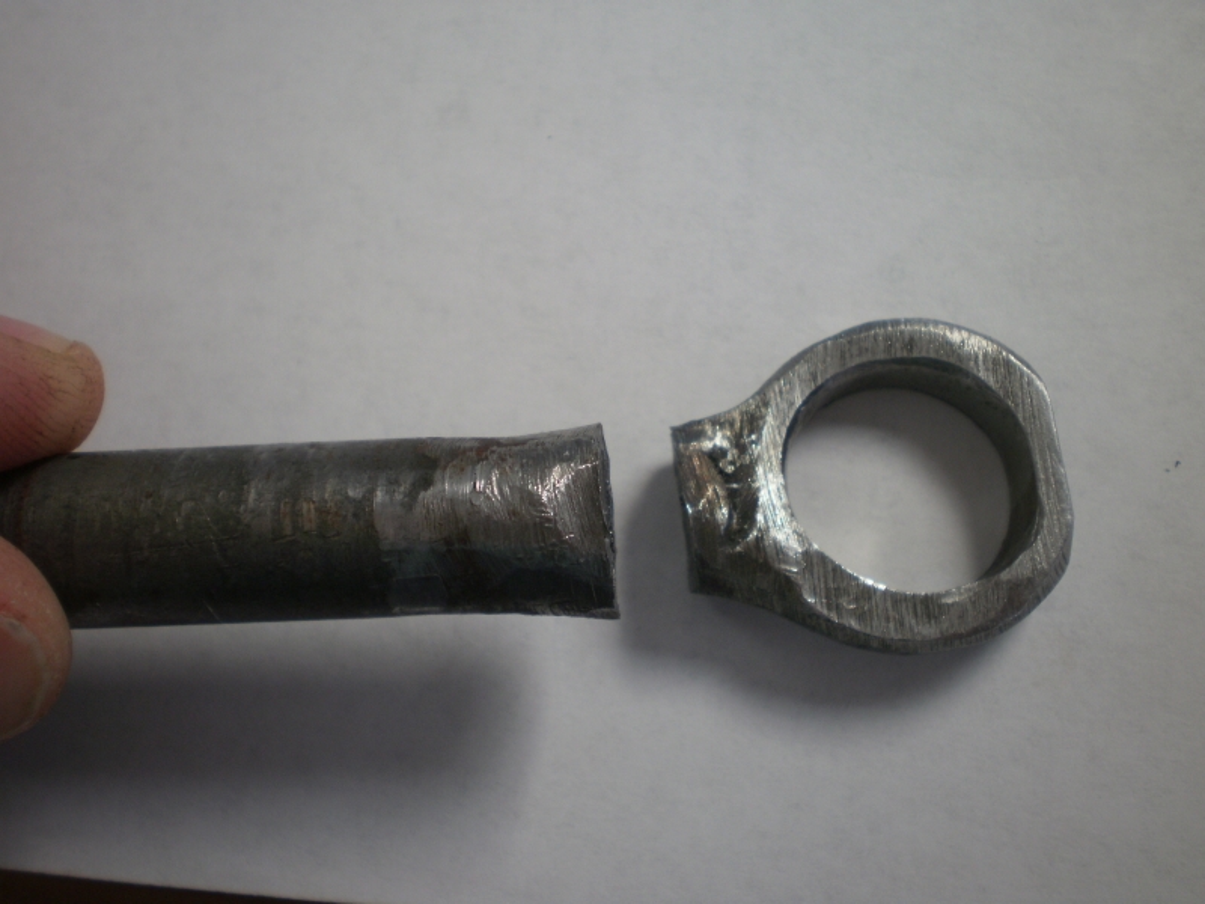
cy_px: 452
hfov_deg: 44.8
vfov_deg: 34.3
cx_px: 602
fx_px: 1462
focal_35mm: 42
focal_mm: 7.4
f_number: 3.5
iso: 100
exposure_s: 1/50
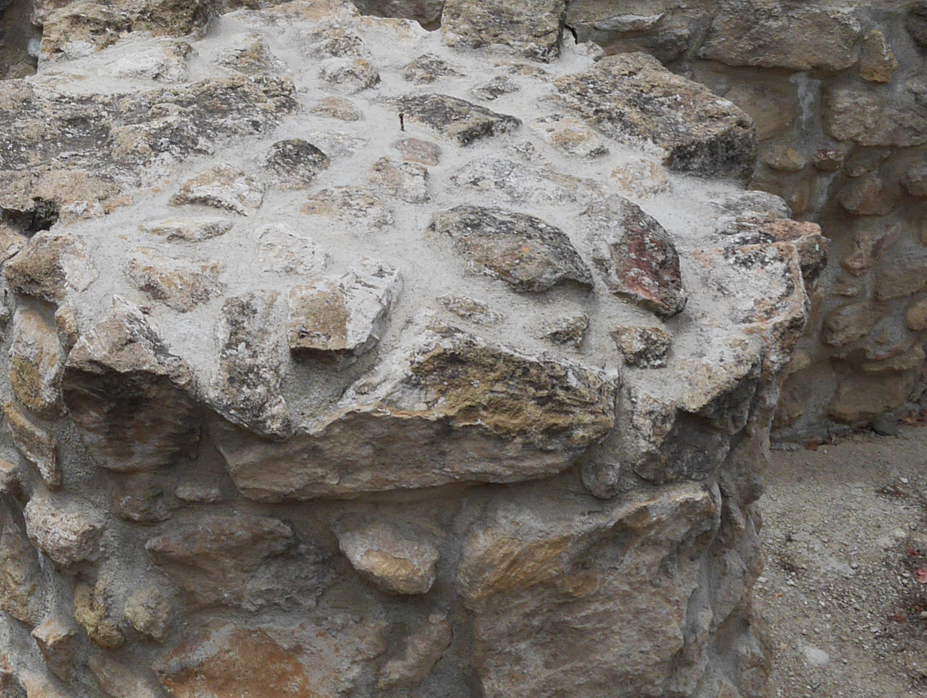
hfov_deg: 20.3
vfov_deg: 16.4
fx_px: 2361
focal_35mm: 88
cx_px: -277
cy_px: -24
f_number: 10
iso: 200
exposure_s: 1/400
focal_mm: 15
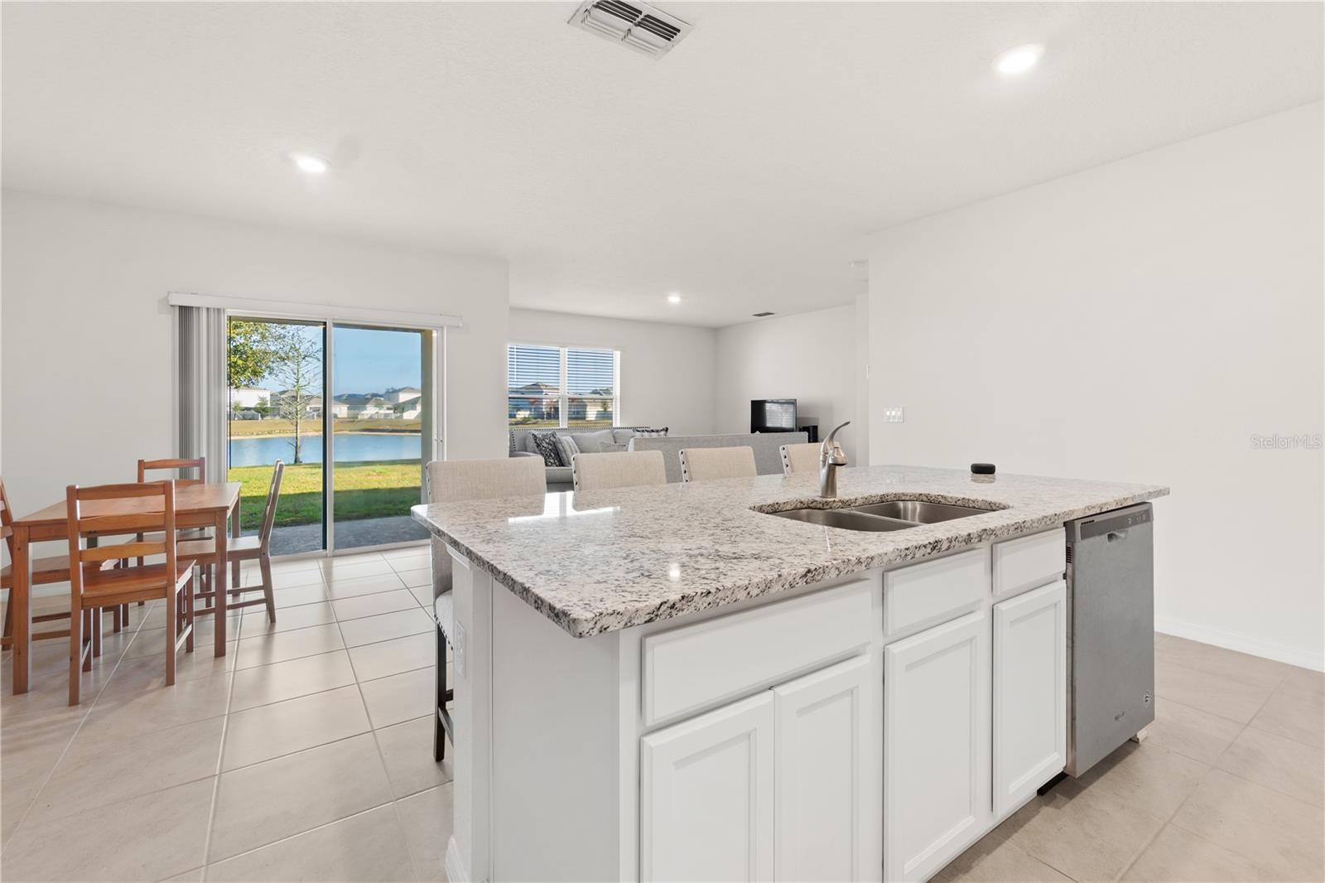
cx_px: 662
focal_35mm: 15
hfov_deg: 100.4
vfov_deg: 77.3
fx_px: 552
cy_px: 442
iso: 100
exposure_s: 1/1.67
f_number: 8
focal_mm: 10
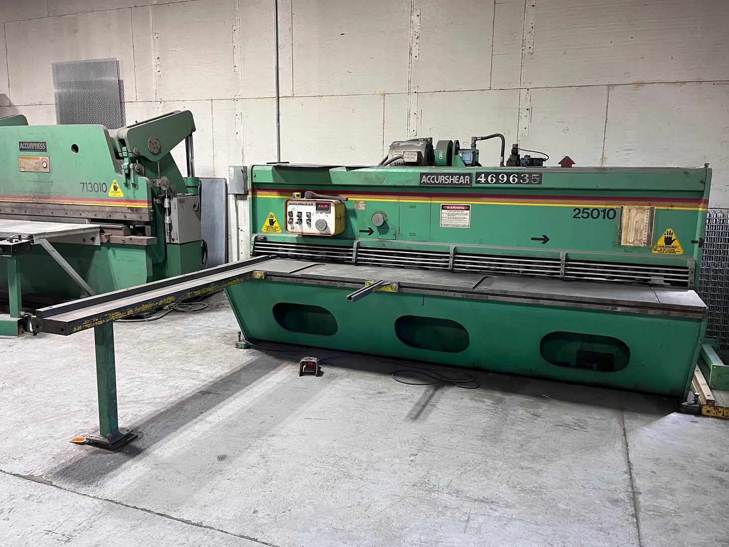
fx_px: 569
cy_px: 275
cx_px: 372
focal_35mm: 27
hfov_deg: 65.3
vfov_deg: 51.4
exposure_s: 1/60
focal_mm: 5.1
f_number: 1.6
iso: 200
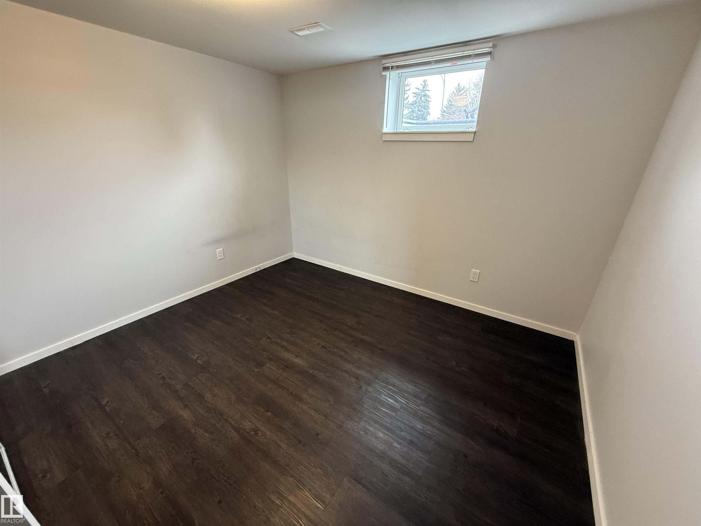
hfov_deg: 102.1
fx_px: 284
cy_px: 263
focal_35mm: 14
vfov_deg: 85.7
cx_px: 350
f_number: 2.2
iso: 400
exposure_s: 1/60
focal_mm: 2.22
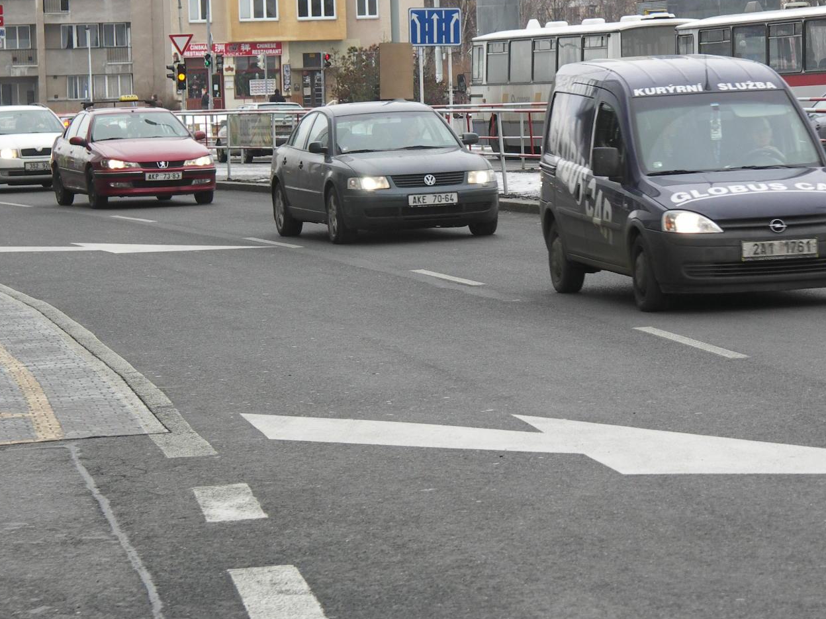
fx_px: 4009
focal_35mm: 168
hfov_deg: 11.8
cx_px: 371
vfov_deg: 8.8
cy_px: 229
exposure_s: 1/160
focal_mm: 33.9
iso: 100
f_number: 3.5
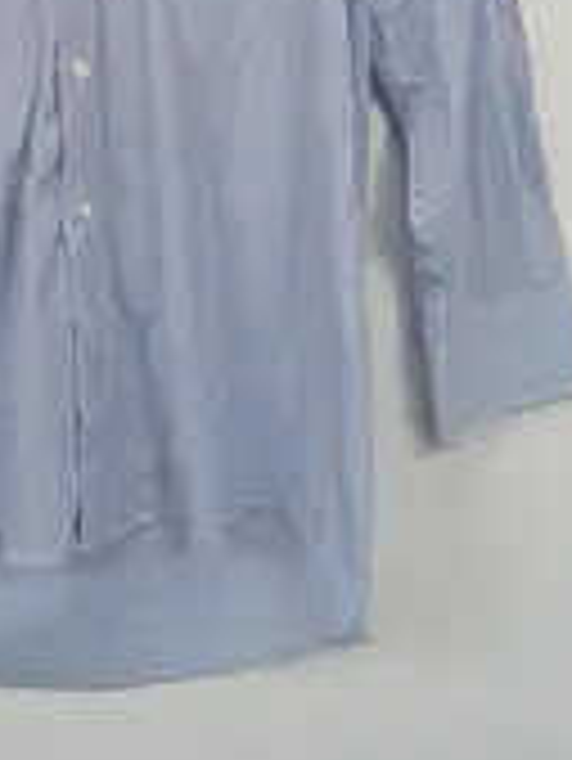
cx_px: 81
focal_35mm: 66
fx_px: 1452
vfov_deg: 26.6
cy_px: -108
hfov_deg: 21.9
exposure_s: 1/100
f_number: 1.8
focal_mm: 4.22
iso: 76
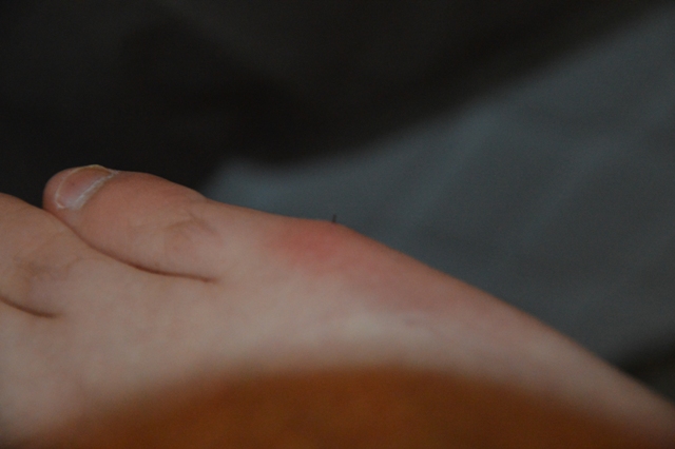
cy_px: 224
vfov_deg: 8.7
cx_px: 338
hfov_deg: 13.0
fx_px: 2951
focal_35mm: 158
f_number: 5.6
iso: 3200
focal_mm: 105
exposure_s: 1/60
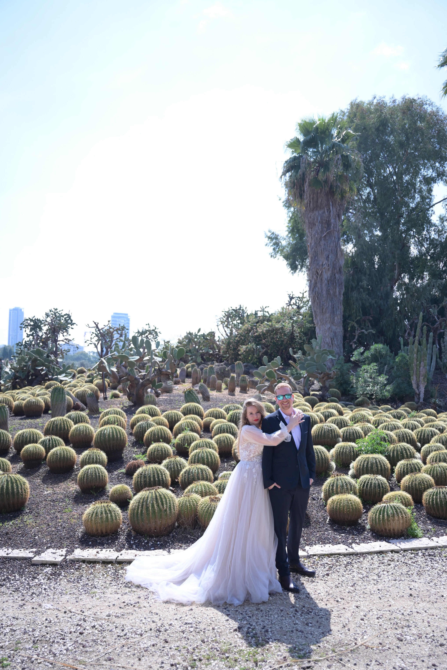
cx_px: 224
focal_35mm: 30
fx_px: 558
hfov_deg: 43.6
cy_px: 335
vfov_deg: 61.9
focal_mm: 30
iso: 100
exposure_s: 1/800
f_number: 3.2
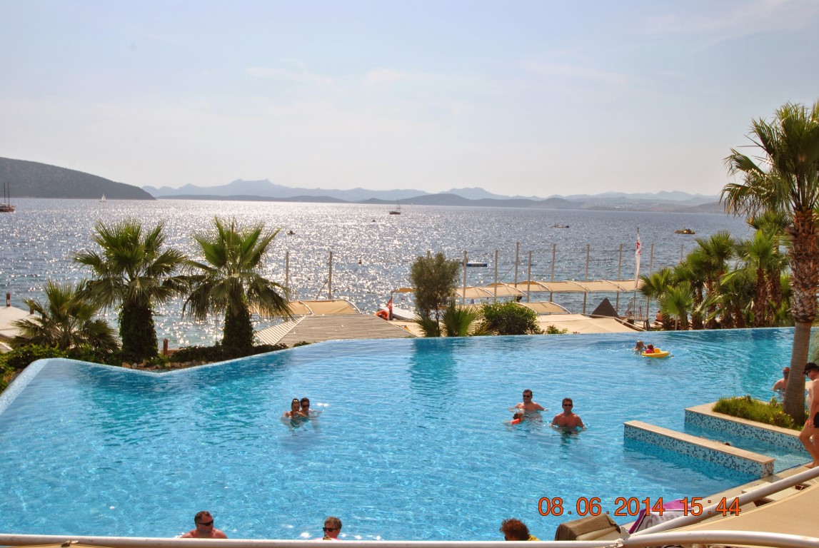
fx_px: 820
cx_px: 410
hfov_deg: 53.1
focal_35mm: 36
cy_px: 274
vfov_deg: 37.0
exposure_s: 1/320
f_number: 9
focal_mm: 24
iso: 100
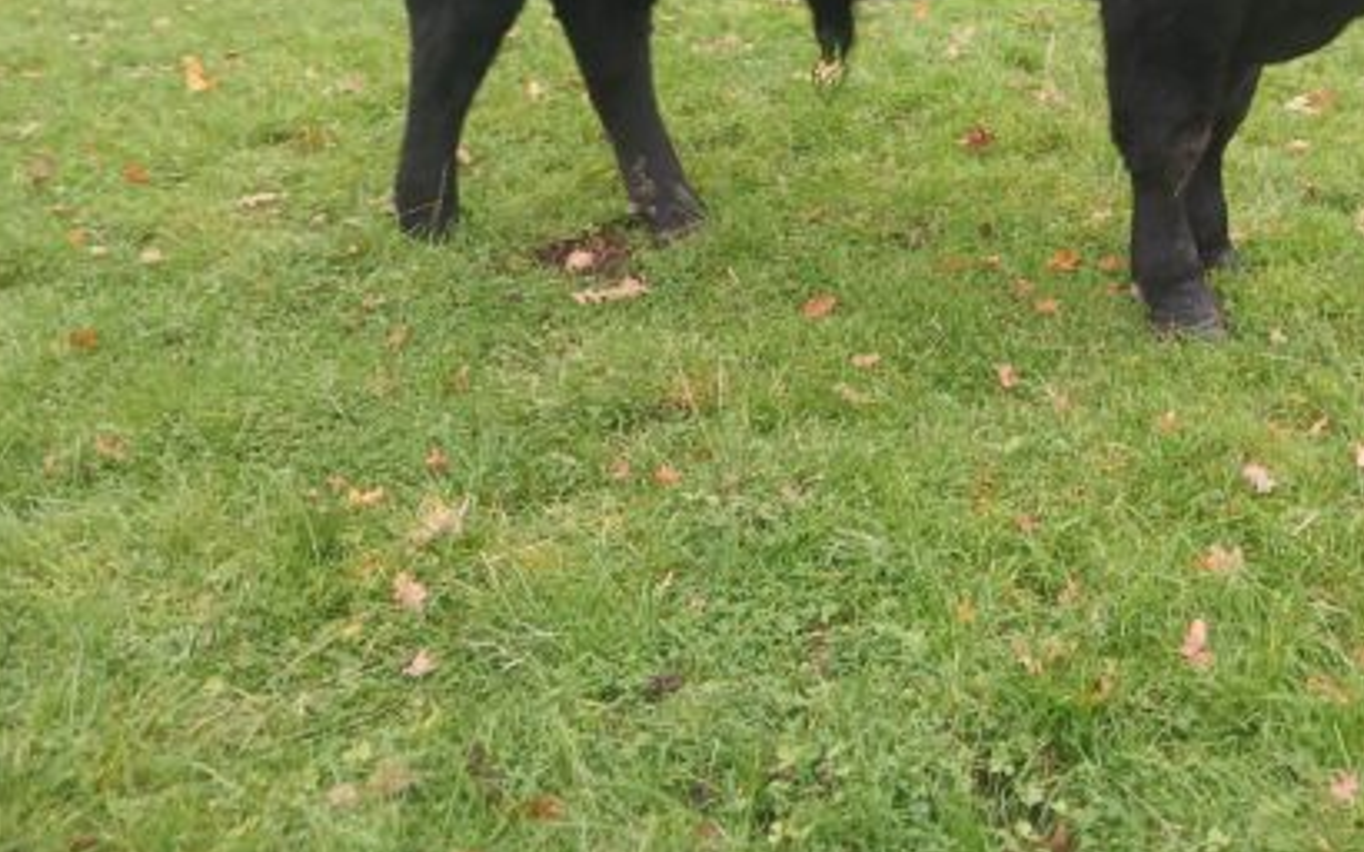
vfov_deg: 28.7
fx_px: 1598
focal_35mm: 43
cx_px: 1001
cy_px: 90
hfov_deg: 44.9
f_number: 1.8
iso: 125
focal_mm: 3.98
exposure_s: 1/50
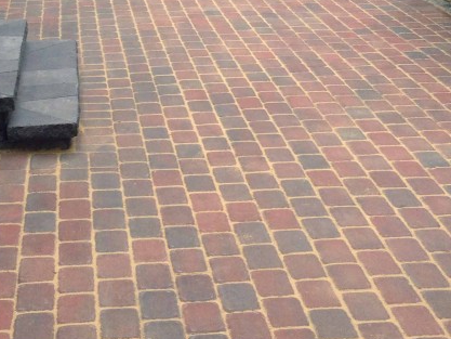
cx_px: 174
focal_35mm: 81
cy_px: 92
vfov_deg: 18.1
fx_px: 1056
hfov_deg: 24.1
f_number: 2.4
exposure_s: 1/120
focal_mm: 4.13
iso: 50
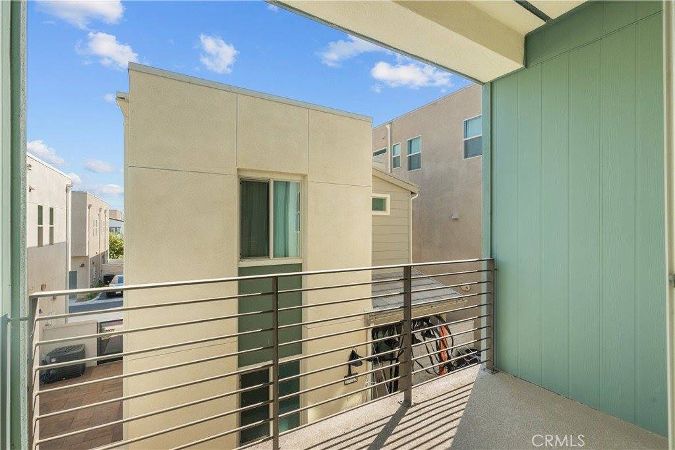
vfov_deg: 73.8
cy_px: 225
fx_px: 300
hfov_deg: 96.7
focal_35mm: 16
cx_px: 338
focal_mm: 16
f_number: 8
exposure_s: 1/640
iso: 2000
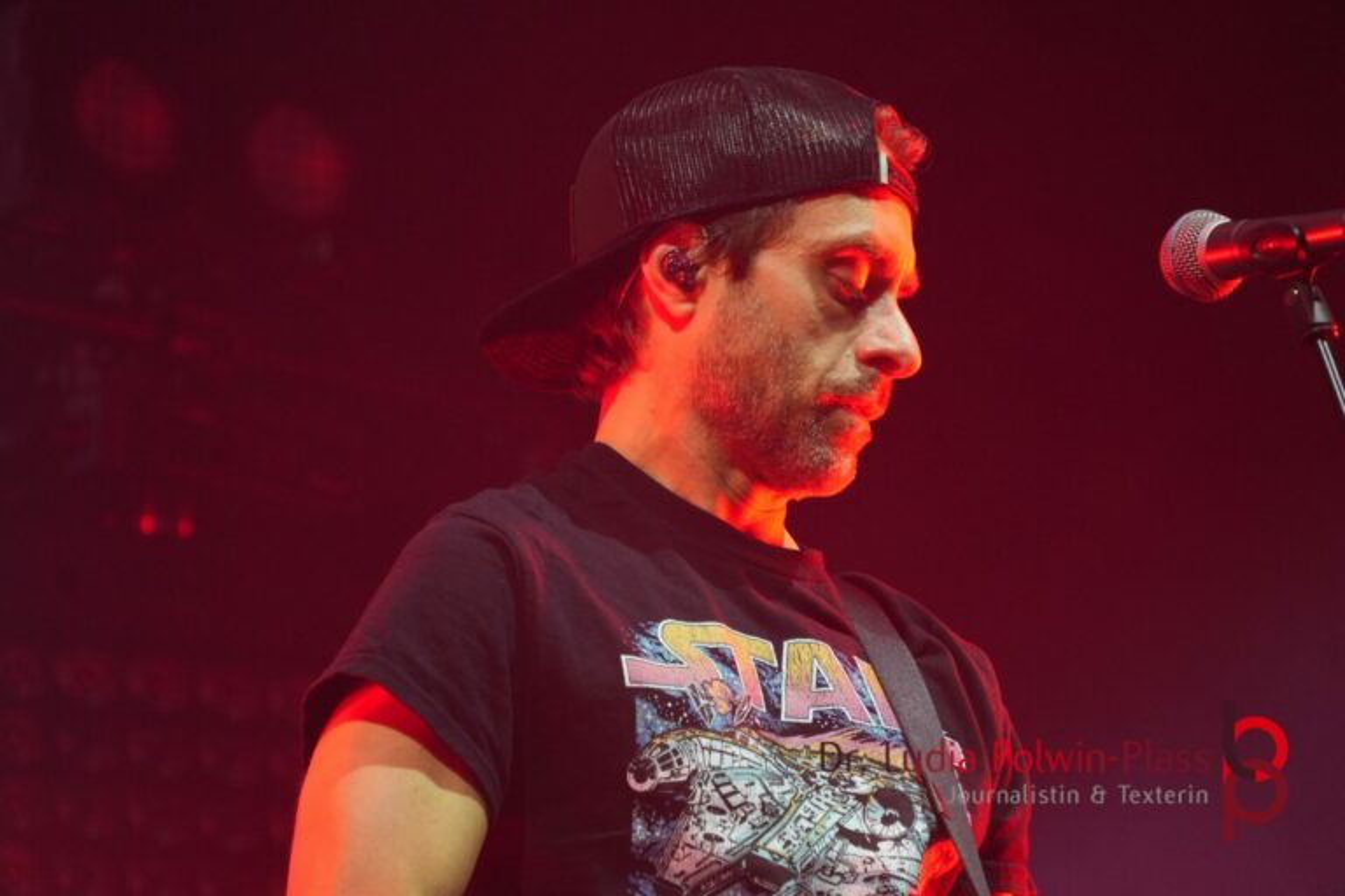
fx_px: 9358
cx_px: 672
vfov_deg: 5.5
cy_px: 448
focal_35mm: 250
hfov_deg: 8.2
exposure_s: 1/320
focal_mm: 167
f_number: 6.3
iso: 2500
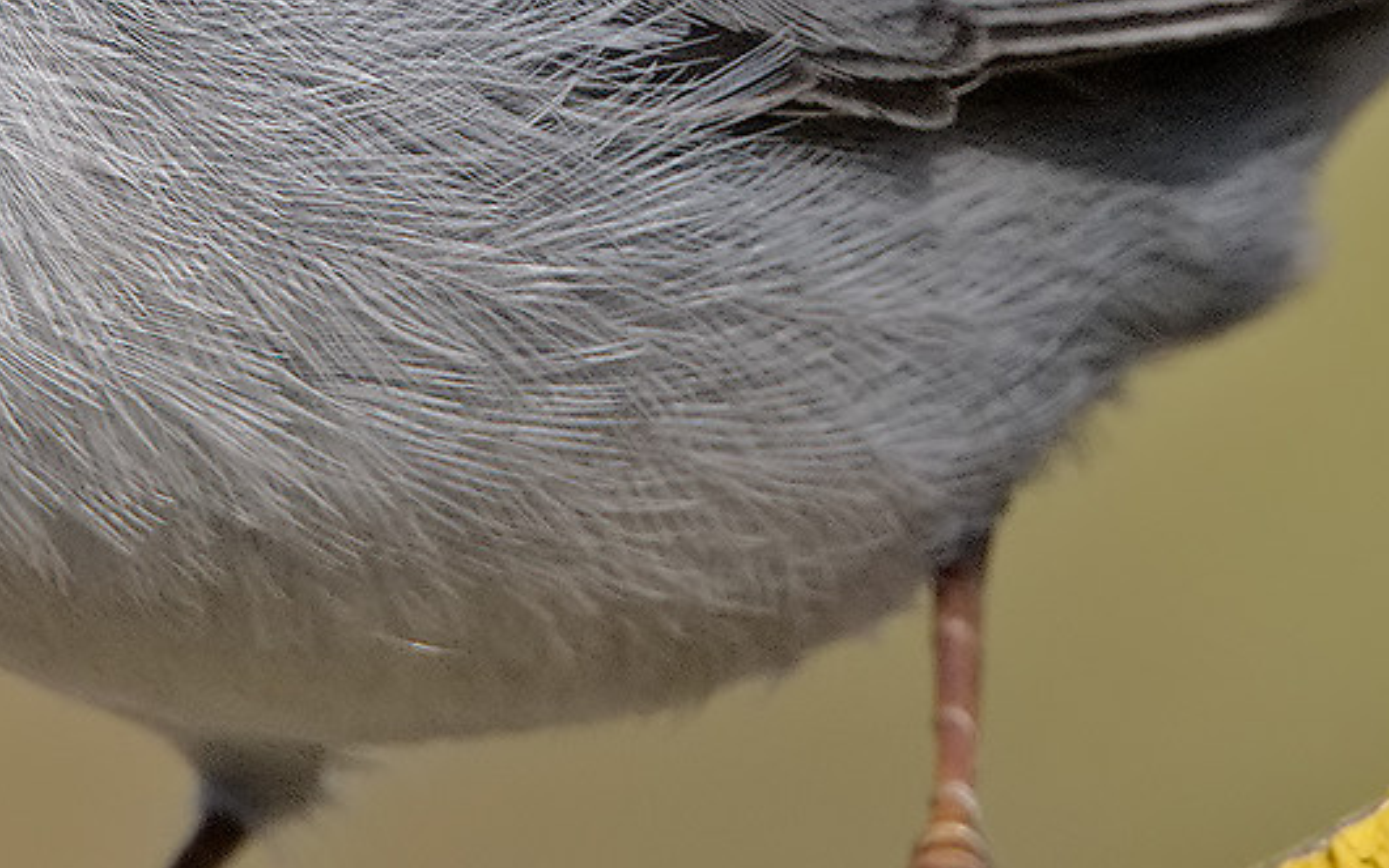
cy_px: 94
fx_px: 104717
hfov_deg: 0.8
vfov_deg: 0.5
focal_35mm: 2766
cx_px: 73
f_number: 10
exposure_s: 1/1250
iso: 900
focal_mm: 600
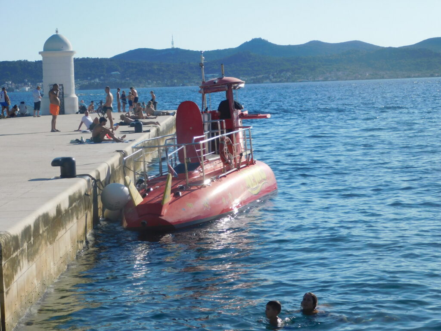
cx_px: 220
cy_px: 166
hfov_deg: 21.5
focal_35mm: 91
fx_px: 1159
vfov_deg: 16.2
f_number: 4.5
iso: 125
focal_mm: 16.1
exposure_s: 1/1000
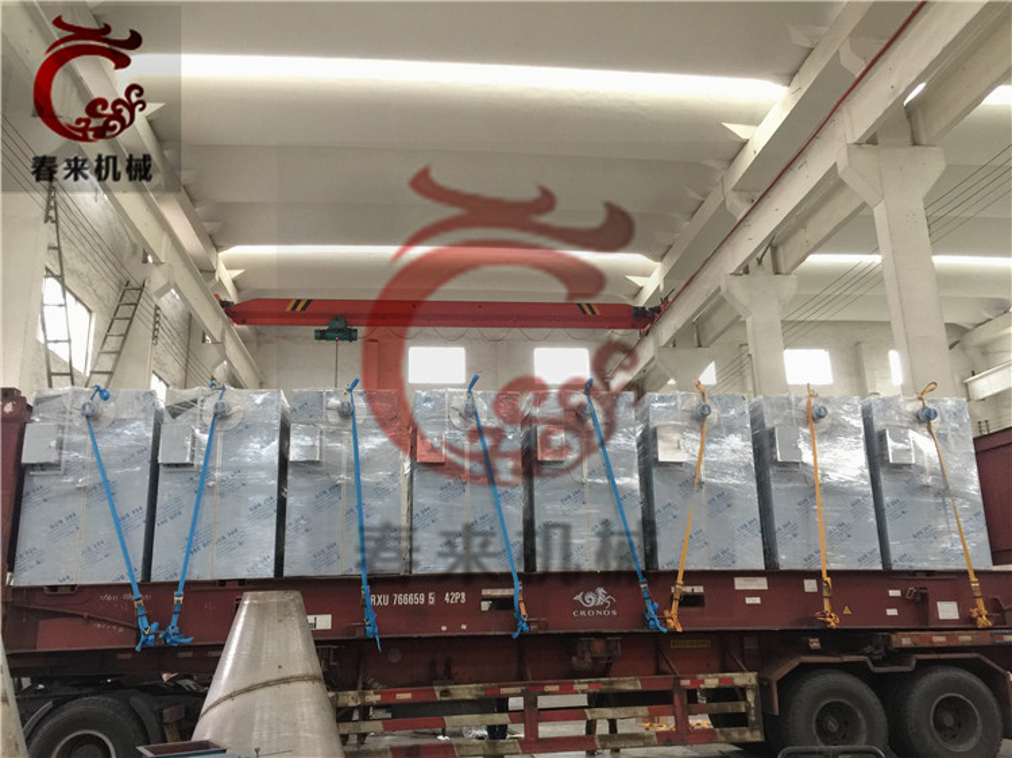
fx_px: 848
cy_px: 379
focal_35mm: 29
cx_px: 506
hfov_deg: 61.7
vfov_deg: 48.2
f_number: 2.2
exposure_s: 1/8
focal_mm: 4.15
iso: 125
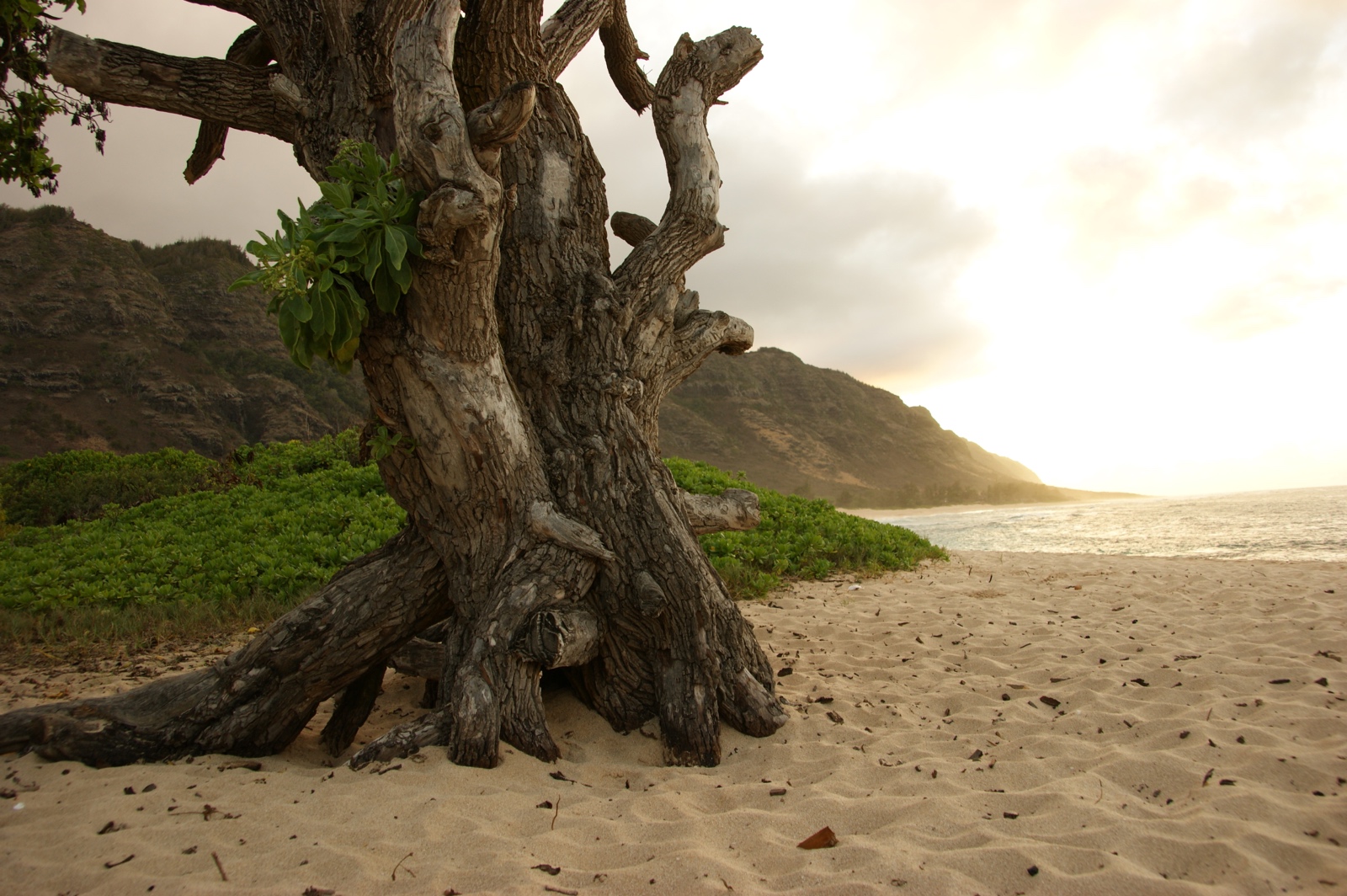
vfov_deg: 47.9
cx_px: 674
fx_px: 1009
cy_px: 448
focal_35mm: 27
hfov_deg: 67.4
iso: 100
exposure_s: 1/50
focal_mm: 18
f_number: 5
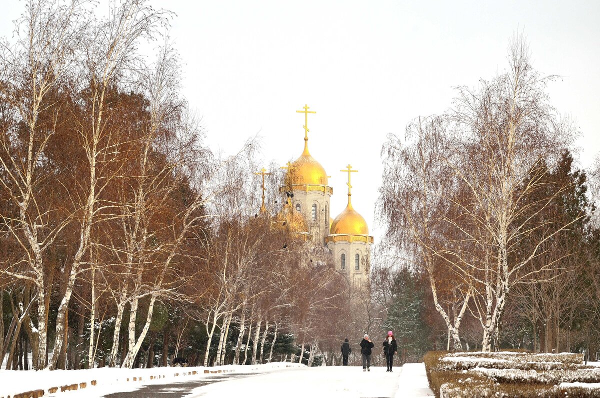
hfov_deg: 20.7
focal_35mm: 99
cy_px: 199
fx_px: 1647
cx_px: 300
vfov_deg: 13.8
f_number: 10
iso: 220
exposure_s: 1/250
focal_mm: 66
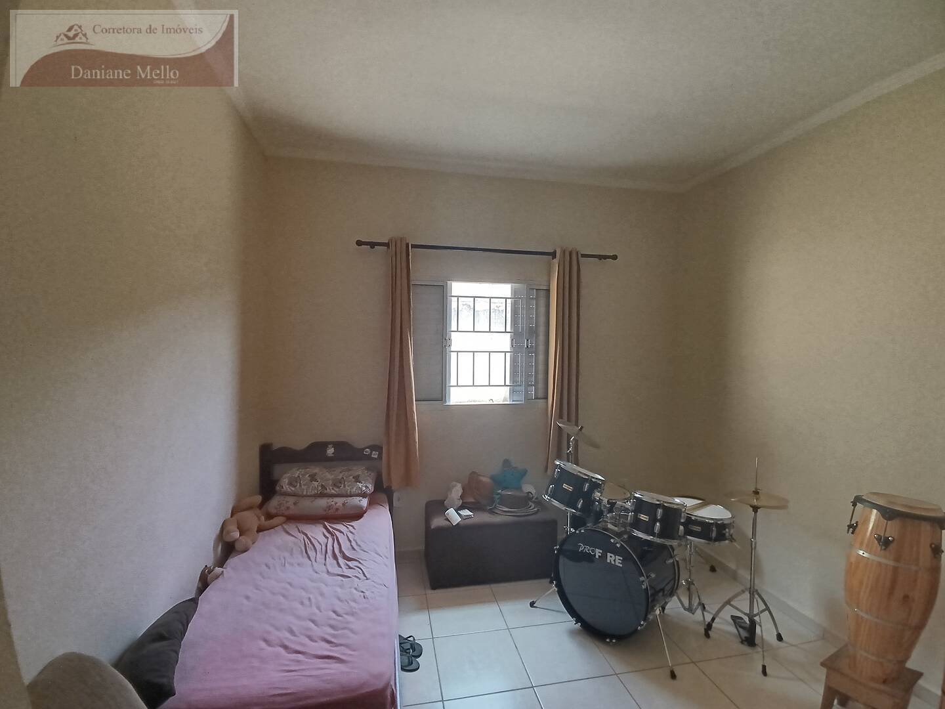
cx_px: 472
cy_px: 354
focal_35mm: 16
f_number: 2.2
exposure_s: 1/60
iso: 200
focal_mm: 1.65
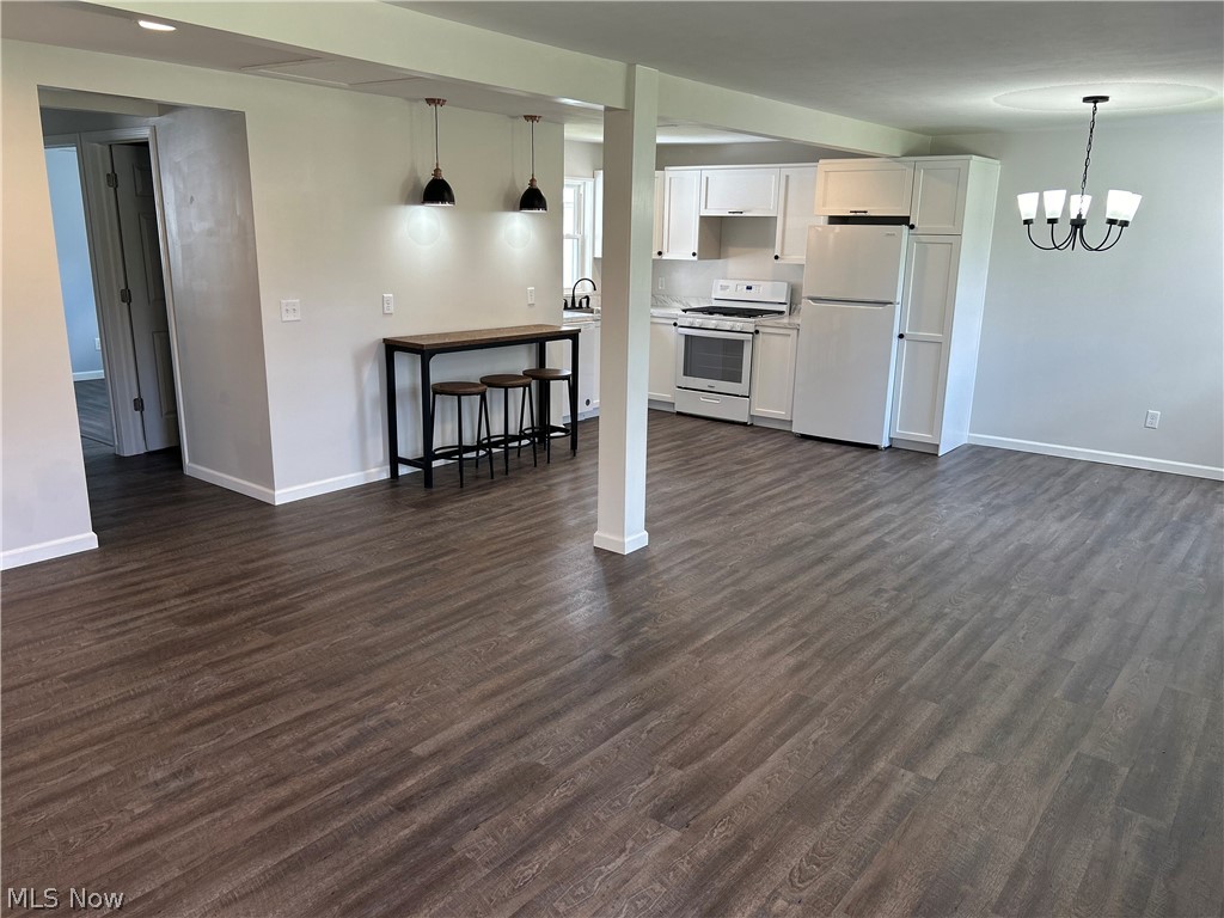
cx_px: 612
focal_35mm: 26
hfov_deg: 67.3
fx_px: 919
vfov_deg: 53.1
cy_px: 459
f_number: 1.5
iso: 64
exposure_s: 1/120
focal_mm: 5.7
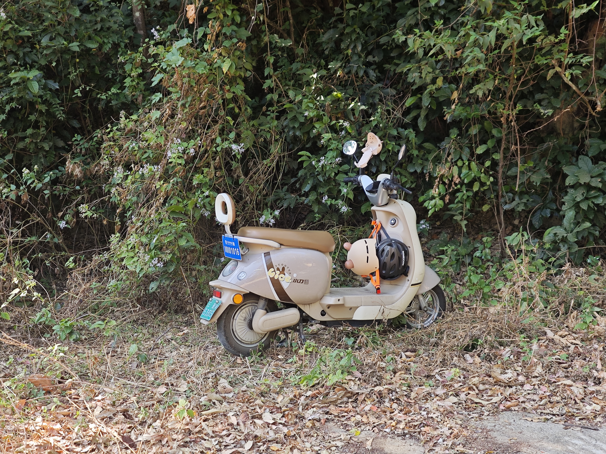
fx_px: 805
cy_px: 227
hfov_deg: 41.2
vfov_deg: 31.5
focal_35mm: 46
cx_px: 303
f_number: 1.6
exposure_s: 1/376
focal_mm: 6.55
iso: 50
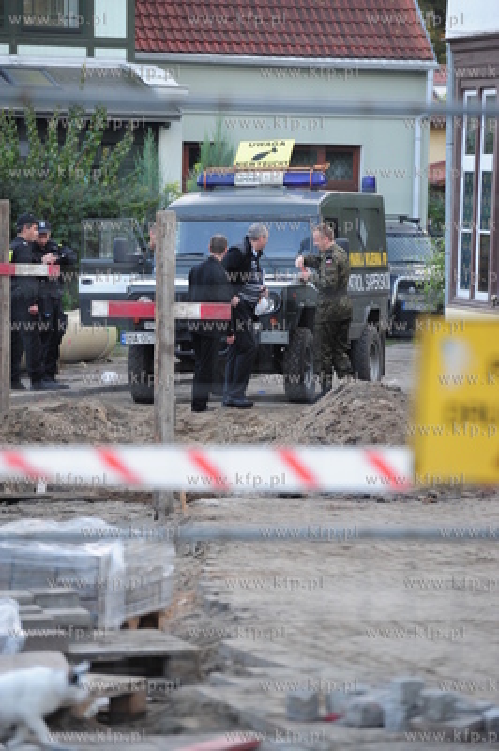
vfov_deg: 10.3
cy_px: 376
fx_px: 4165
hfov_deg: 6.9
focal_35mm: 200
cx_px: 250
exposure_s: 1/80
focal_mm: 200
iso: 1250
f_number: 4.5
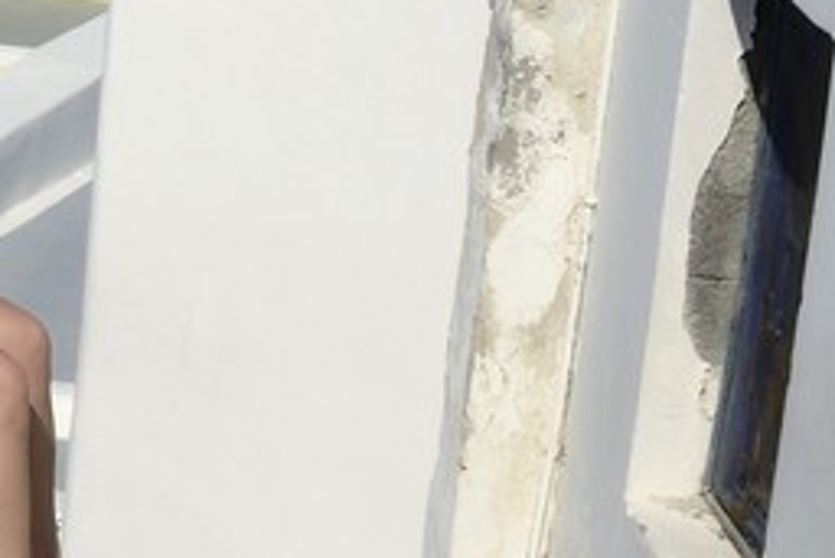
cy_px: -209
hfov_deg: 10.8
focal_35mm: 150
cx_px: -1383
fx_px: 3481
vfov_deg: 9.0
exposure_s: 1/250
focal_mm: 24
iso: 100
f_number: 10
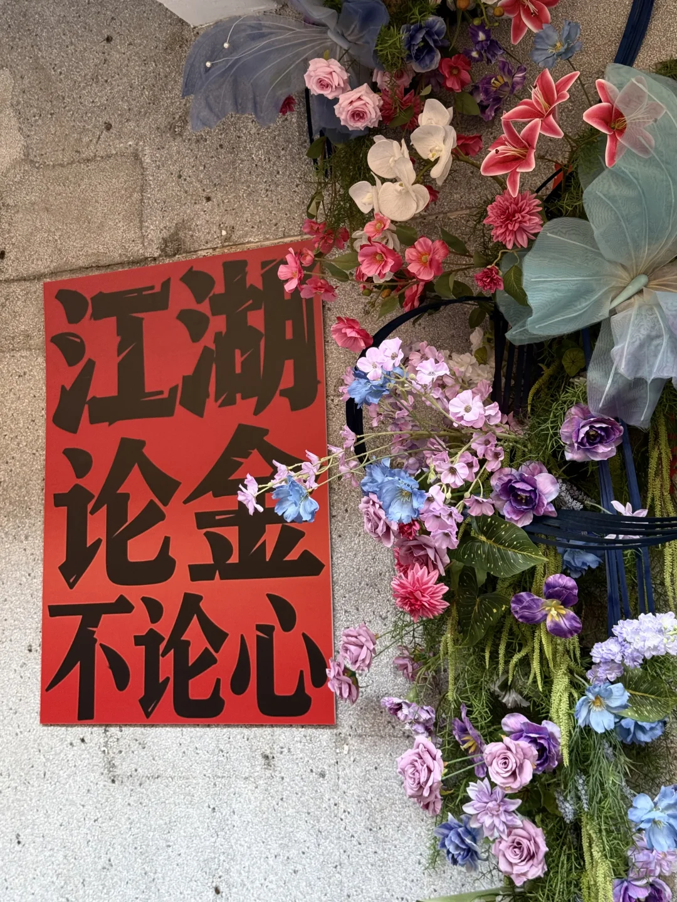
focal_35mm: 48
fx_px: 1252
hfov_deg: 30.3
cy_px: 451
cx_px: 338
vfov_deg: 39.7
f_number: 1.78
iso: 100
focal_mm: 6.76
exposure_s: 1/242
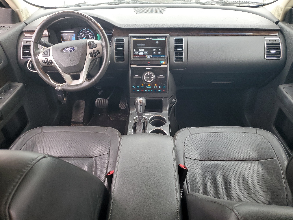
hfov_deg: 67.3
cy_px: 110
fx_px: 220
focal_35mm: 26
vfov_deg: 53.1
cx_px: 146
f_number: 1.5
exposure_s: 1/60.2
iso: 100
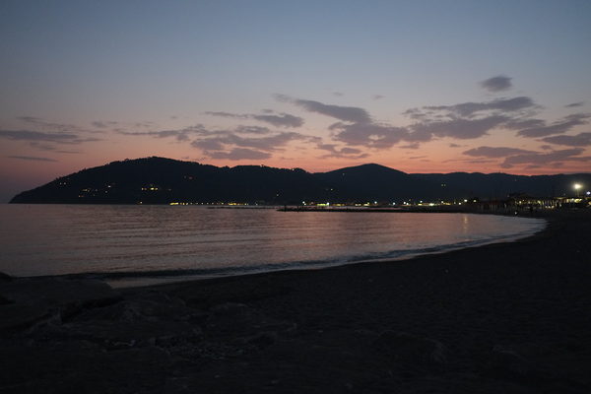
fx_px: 443
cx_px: 296
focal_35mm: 27
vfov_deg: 47.9
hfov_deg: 67.4
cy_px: 197
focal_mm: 18
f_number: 2
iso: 1600
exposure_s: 1/26
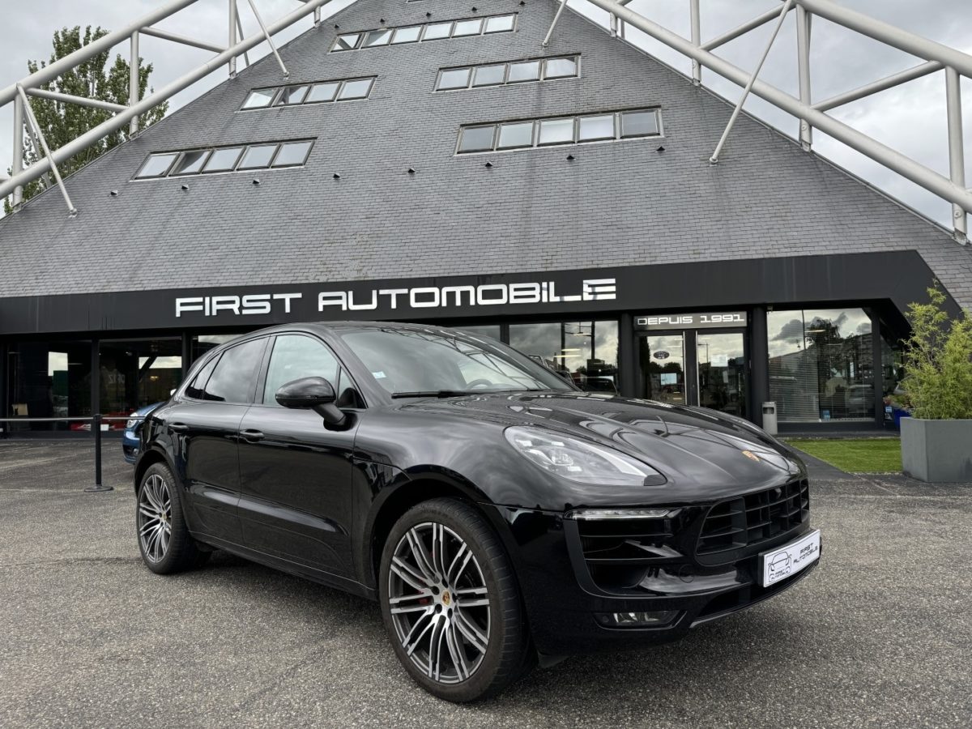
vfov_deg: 56.8
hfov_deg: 71.6
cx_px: 486
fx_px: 674
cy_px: 364
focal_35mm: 24
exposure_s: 1/864
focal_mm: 6.76
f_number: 1.78
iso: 80
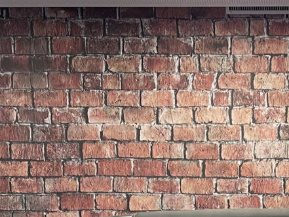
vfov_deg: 12.6
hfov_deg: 18.8
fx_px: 852
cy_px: 442
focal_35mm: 102
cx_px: 277
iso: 80
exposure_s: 1/50
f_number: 1.6
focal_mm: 5.1
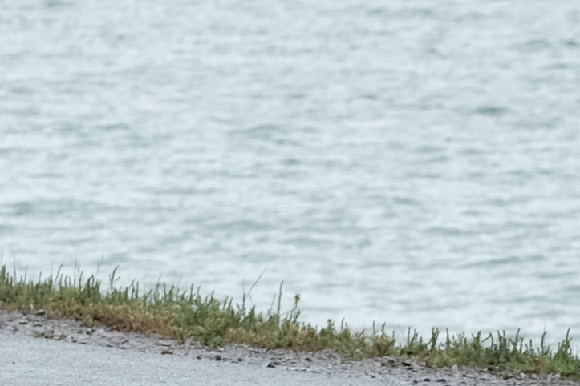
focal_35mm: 641
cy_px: -123
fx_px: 10326
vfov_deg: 2.1
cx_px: -822
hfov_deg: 3.2
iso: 500
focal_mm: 70
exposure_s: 1/500
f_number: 5.6
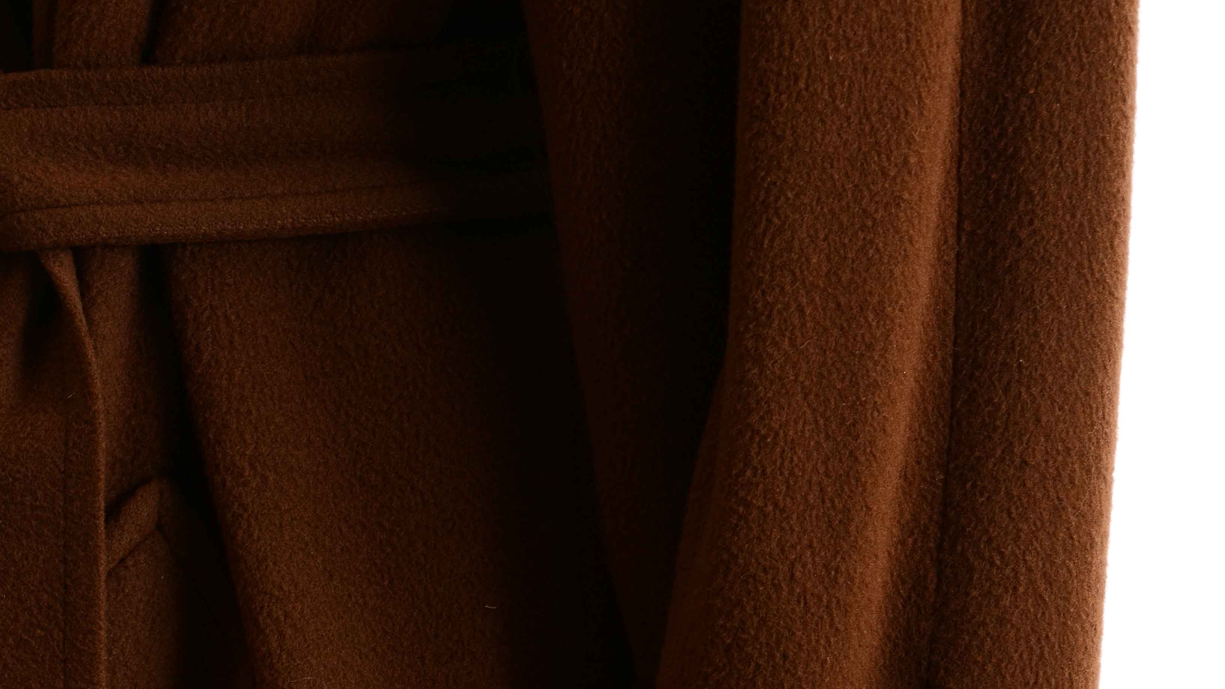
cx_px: 613
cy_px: 495
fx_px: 8082
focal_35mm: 249
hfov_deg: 8.7
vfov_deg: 4.9
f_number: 8
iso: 160
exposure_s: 1/80
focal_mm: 105
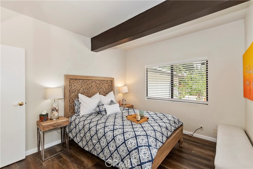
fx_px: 105
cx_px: 126
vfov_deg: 77.4
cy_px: 84
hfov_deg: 100.4
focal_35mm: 15
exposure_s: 1/30
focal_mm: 10
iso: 110
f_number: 8
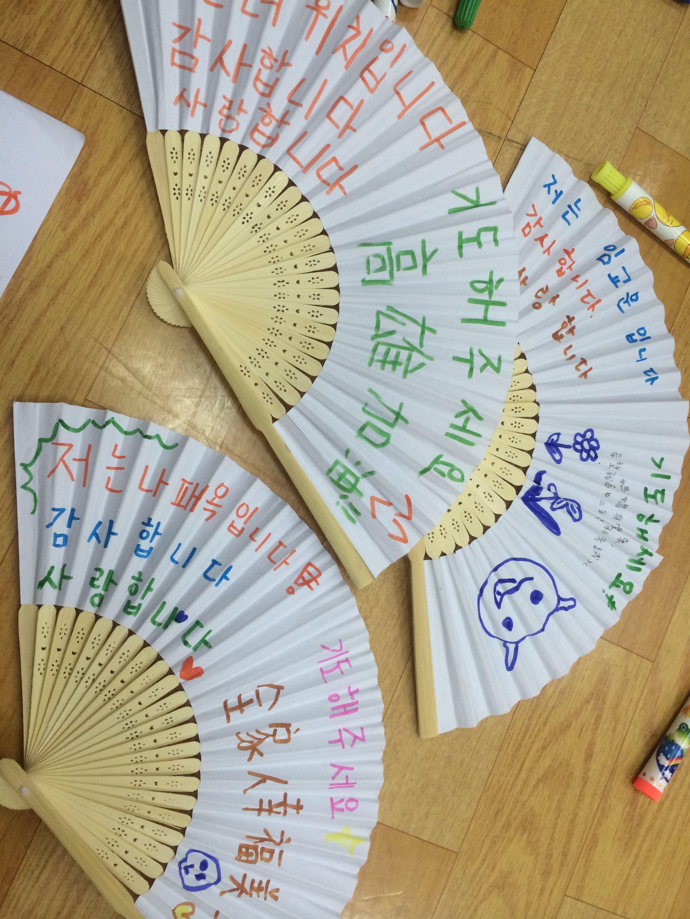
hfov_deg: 46.8
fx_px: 797
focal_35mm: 30
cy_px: 460
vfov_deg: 60.0
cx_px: 345
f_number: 2.2
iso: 50
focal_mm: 4.12
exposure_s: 1/30
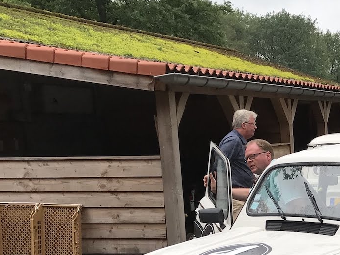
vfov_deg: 17.5
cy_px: 224
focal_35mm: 83
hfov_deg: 21.5
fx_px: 815
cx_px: 432
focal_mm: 3.99
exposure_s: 1/331
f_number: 1.8
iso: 20
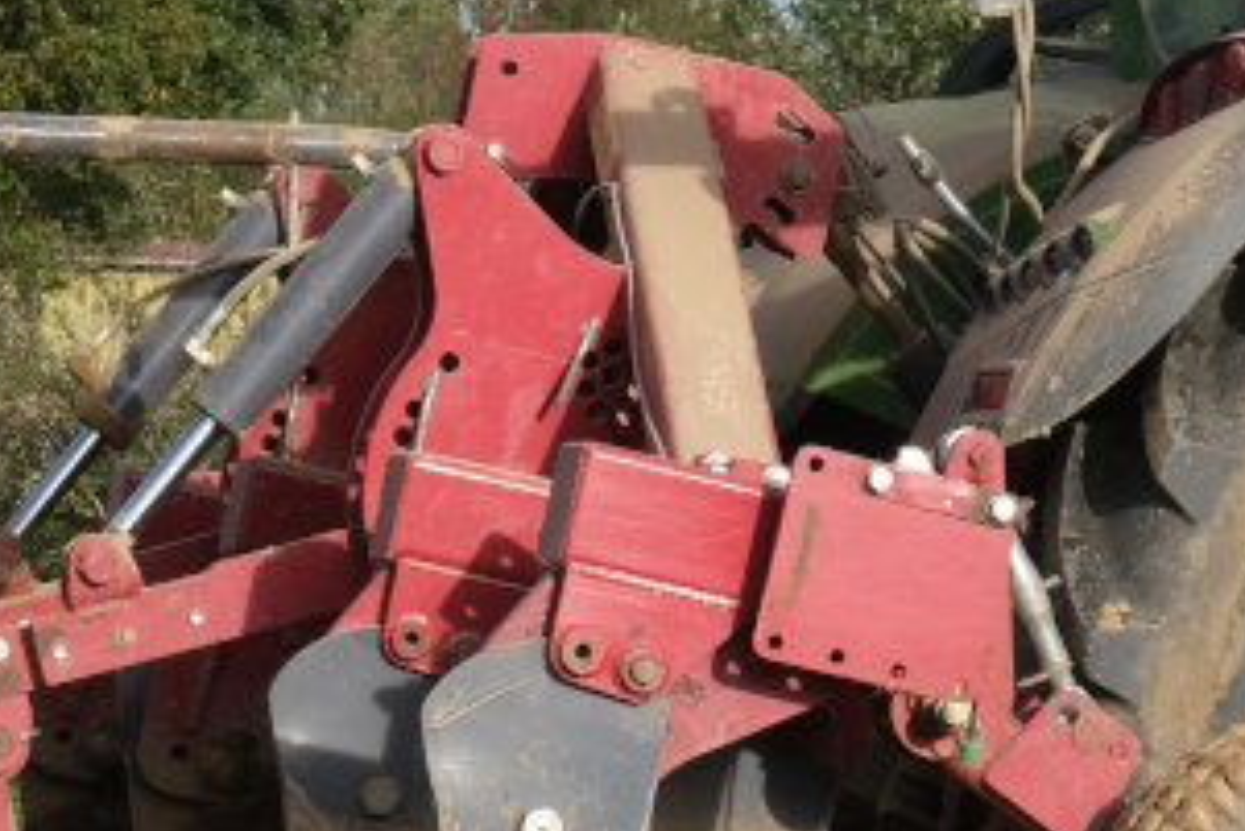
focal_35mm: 203
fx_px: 7023
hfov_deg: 10.1
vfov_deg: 6.8
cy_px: 806
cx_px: 575
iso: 640
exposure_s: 1/250
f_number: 14
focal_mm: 34.3
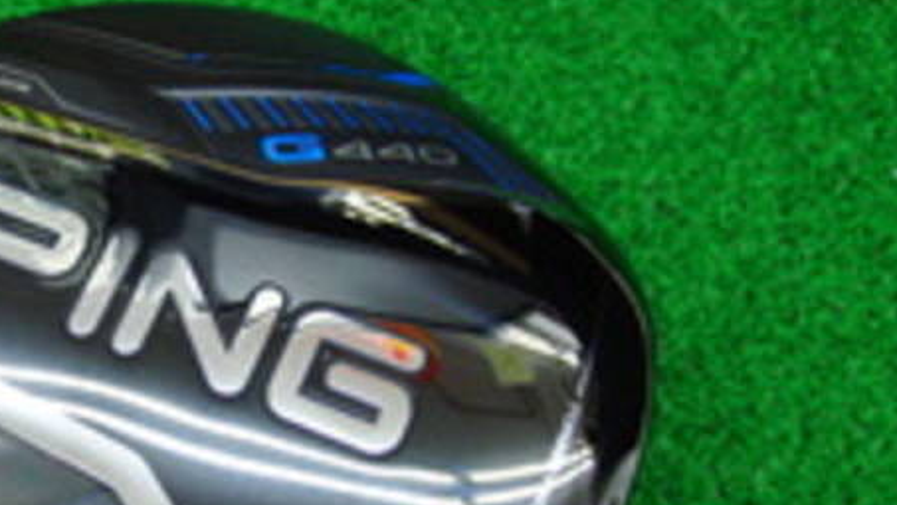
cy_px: 434
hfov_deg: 36.1
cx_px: 271
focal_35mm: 57
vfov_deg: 20.7
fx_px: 1356
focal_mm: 6.42
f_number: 3.6
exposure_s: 1/40
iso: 400
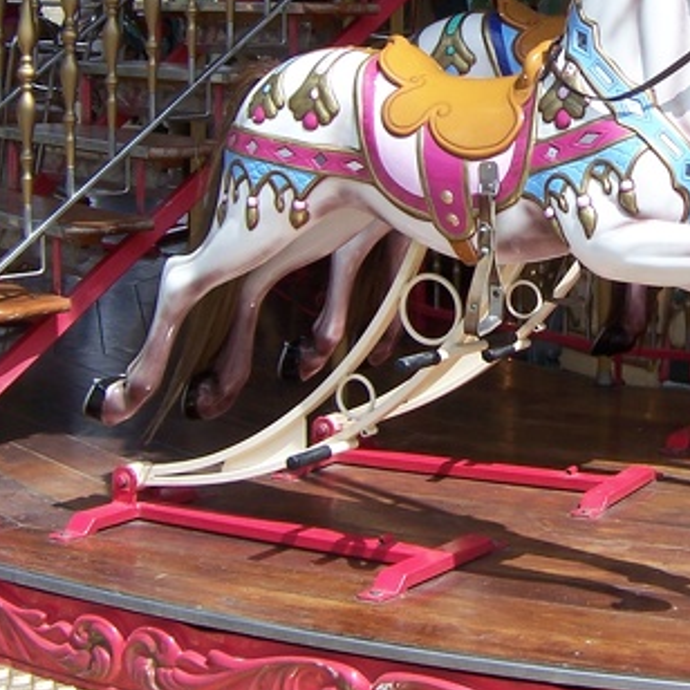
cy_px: 105
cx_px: 612
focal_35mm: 75
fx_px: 1691
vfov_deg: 22.6
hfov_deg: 22.5
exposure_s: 1/750
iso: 80
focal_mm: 5.5
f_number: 3.4
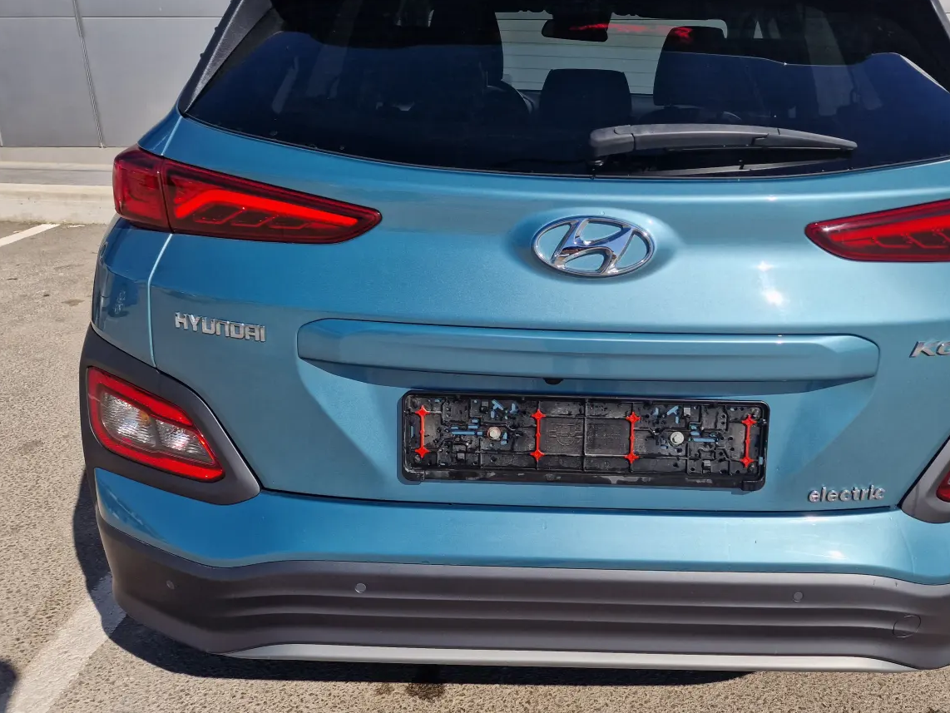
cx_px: 568
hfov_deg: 61.1
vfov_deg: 48.2
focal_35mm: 29
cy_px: 367
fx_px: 796
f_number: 1.8
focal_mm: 6.4
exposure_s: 1/1632
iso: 50
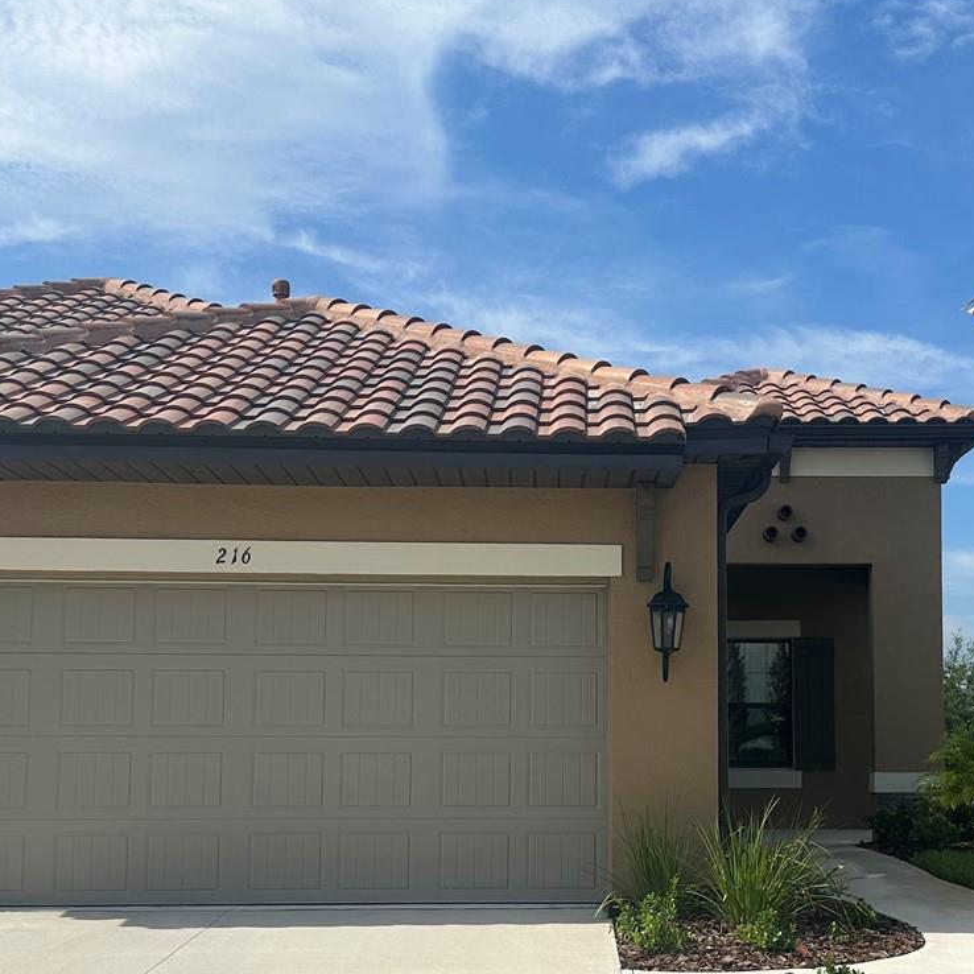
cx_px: 612
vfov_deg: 36.4
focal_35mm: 46
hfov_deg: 36.6
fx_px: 1464
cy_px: 647
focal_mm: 6.86
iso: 80
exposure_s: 1/6623
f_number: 1.78
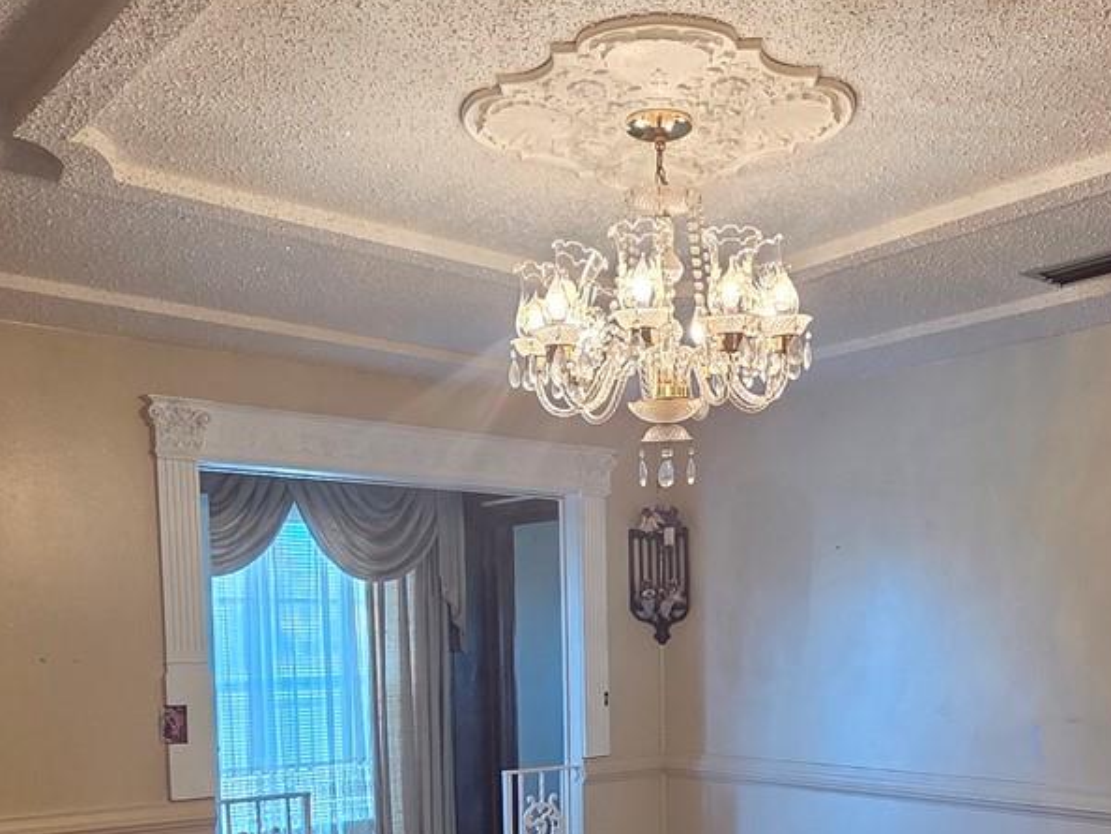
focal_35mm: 35
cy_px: 770
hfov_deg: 52.5
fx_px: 1124
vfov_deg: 37.7
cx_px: 627
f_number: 2.2
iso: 200
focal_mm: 2.2
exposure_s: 1/120
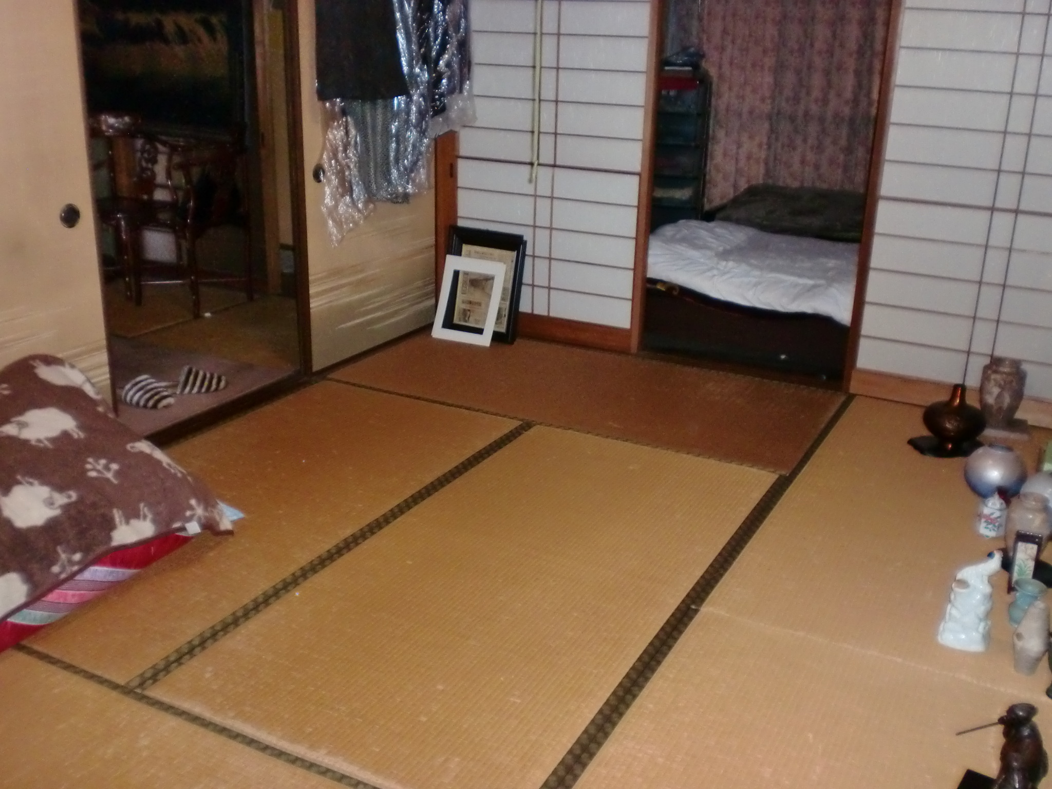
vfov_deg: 40.7
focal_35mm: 35
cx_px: 526
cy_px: 394
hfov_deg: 52.6
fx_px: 1064
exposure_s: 1/40
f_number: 3.1
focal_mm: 6.3
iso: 400
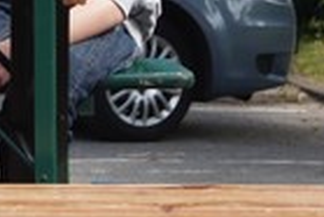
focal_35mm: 356
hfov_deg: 5.7
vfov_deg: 3.9
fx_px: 3209
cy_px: -58
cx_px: -214
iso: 100
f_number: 8
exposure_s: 1/125
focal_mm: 55
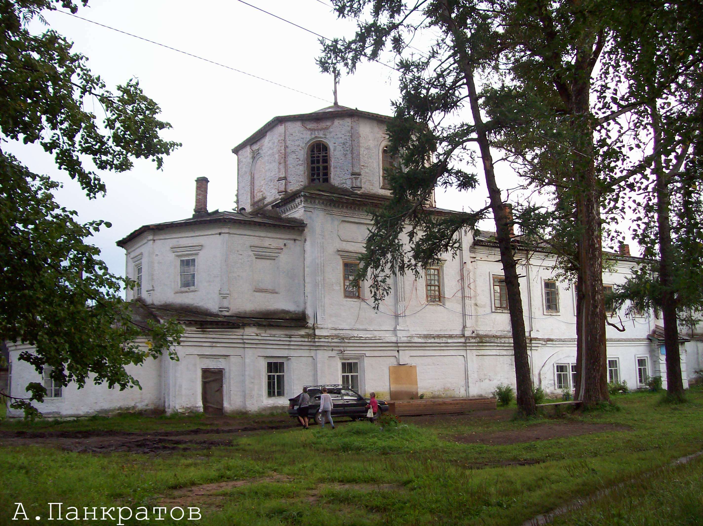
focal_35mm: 36
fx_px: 731
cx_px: 352
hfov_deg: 51.4
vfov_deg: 39.6
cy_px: 263
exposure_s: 1/502
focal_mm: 6
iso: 80
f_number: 2.7
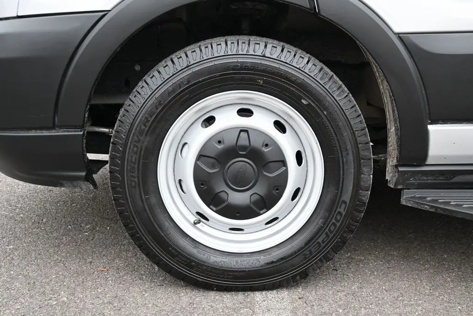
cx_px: 236
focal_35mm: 38
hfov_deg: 51.3
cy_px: 158
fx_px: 493
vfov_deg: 35.5
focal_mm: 25
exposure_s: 1/125
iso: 640
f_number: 4.2
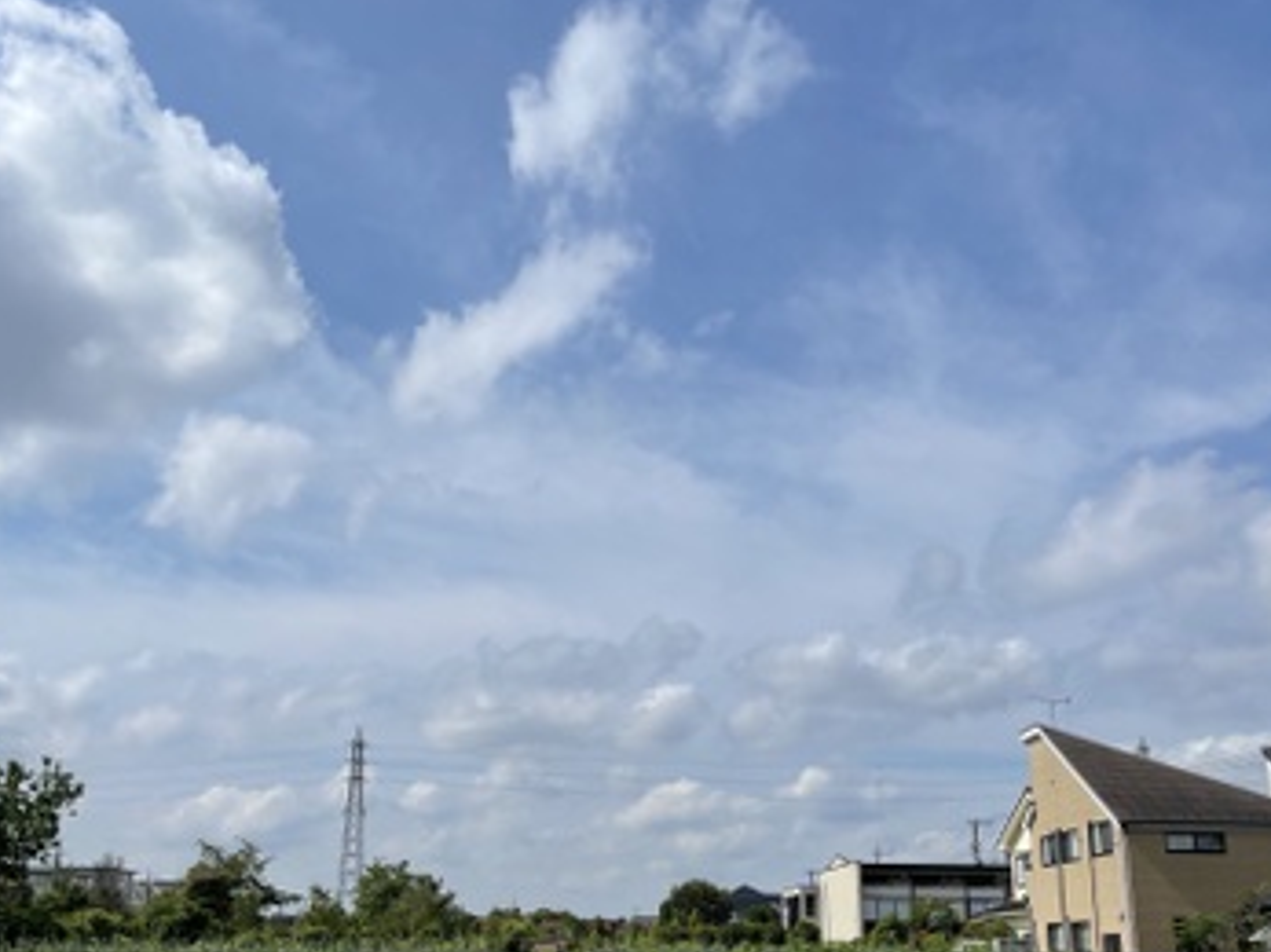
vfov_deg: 39.2
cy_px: 633
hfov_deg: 51.3
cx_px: 593
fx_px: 1321
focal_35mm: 36
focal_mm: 5.1
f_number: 1.6
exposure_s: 1/8547
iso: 32
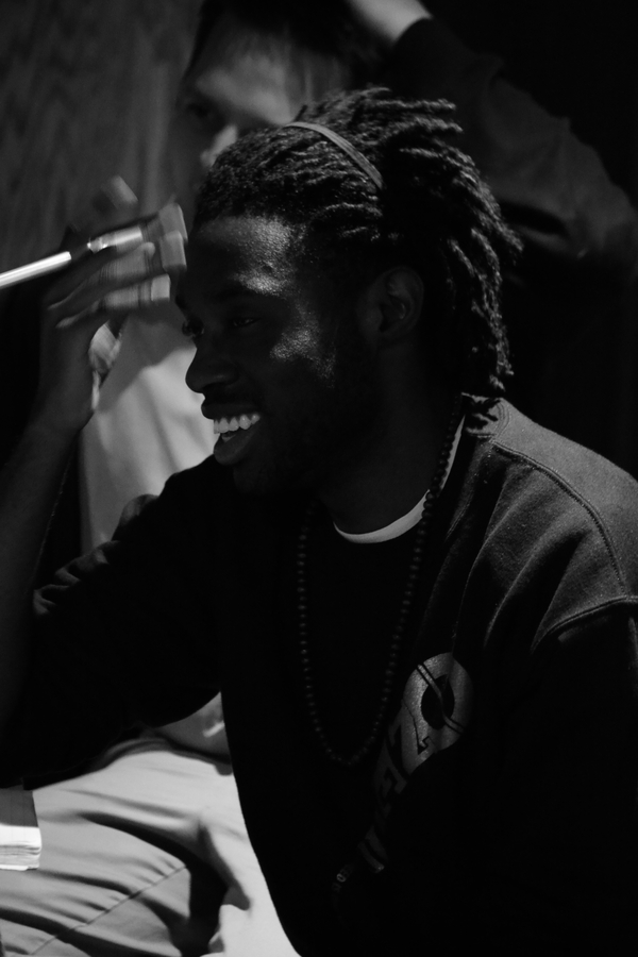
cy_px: 478
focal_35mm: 158
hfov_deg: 8.7
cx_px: 319
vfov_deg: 13.0
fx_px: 4187
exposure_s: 1/25
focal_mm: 105
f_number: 4.5
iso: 3200
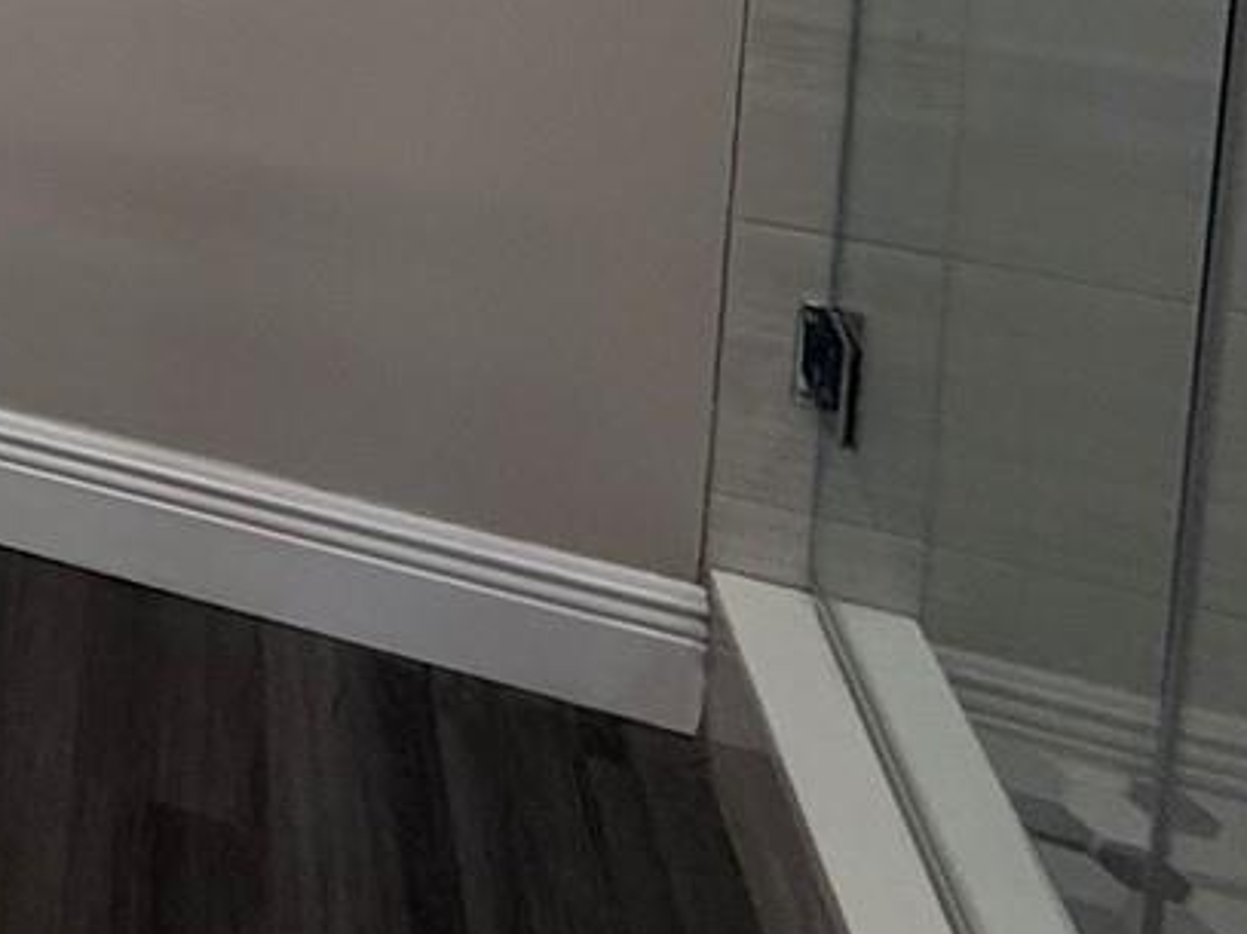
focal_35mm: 55
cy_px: -619
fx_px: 1981
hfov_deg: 24.8
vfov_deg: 20.8
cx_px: -726
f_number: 2.2
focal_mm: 2.22
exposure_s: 1/120
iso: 125
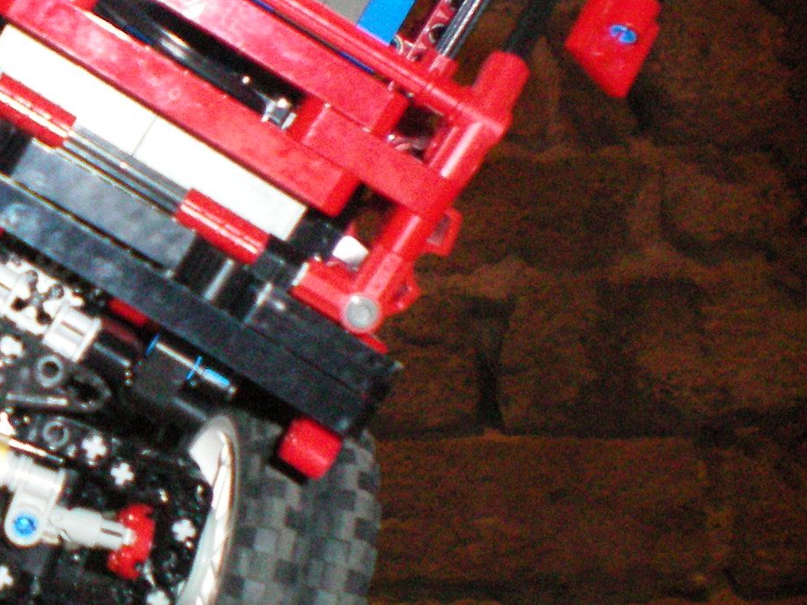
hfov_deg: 21.9
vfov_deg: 17.3
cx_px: -64
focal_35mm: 85
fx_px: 1982
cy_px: 232
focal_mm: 6.3
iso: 400
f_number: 3.1
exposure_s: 1/60
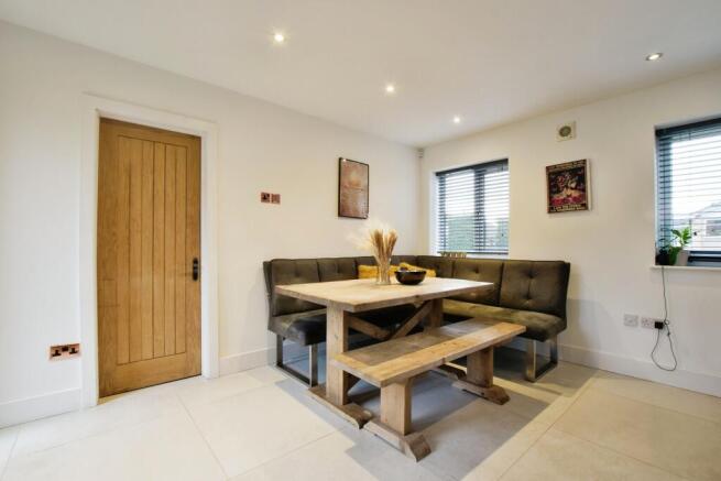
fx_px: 300
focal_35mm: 15
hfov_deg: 100.4
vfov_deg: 77.4
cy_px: 240
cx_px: 360
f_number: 8
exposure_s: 1/10
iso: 640
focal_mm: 10
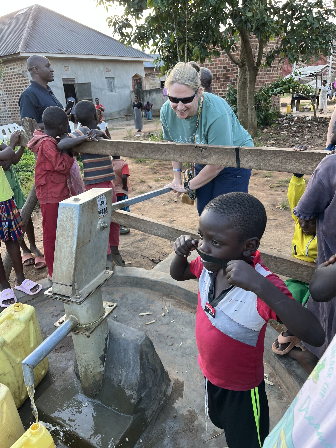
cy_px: 224
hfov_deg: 53.1
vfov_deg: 67.3
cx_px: 168
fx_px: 336
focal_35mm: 26
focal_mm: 5.1
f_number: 1.6
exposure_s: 1/122
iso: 100
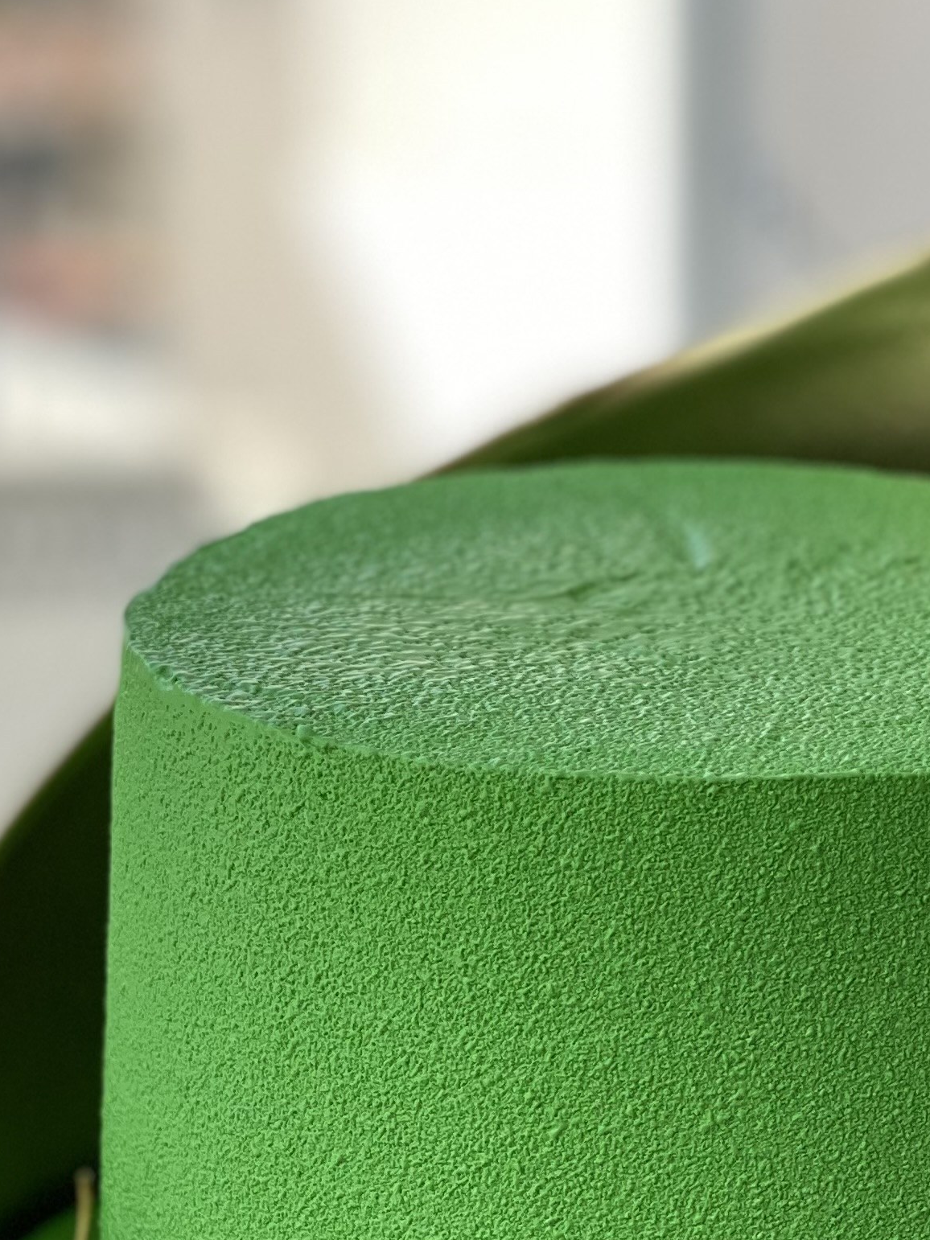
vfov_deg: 14.1
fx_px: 4873
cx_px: 622
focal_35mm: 136
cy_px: 1488
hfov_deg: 10.9
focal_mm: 6
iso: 20
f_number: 2
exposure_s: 1/272
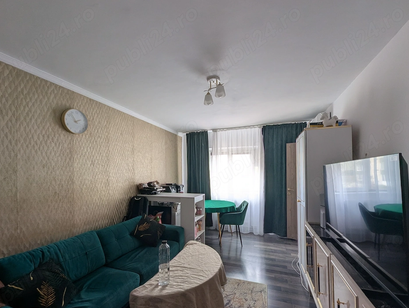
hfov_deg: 102.0
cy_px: 164
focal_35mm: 14
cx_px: 202
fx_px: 166
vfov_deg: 85.7
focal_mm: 1.95
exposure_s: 1/69
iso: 52
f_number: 2.2
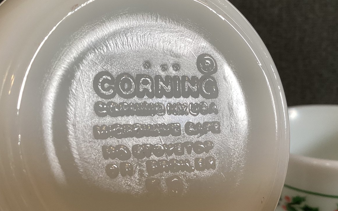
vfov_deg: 29.9
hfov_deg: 46.2
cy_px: 104
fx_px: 396
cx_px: 174
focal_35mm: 43
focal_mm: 3.3
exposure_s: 1/50
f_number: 2.4
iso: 50
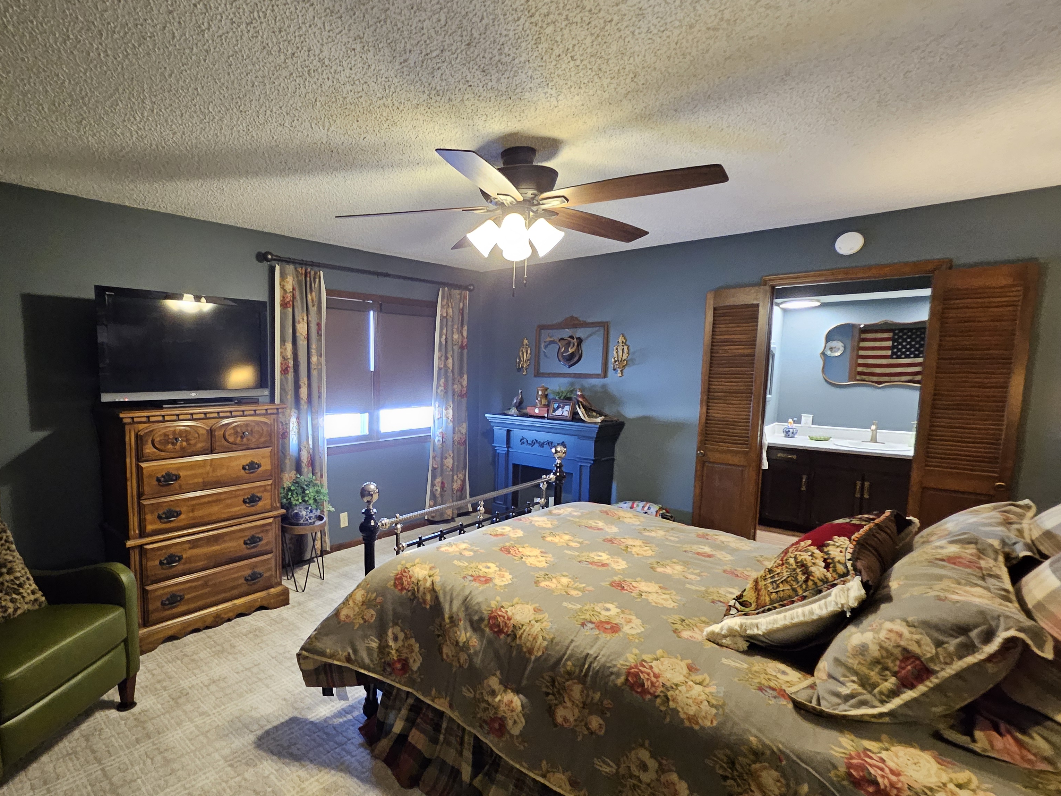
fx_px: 521
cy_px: 424
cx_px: 386
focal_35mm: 17
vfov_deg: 74.6
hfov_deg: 88.9
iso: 400
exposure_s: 1/30
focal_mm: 1.74
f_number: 2.2
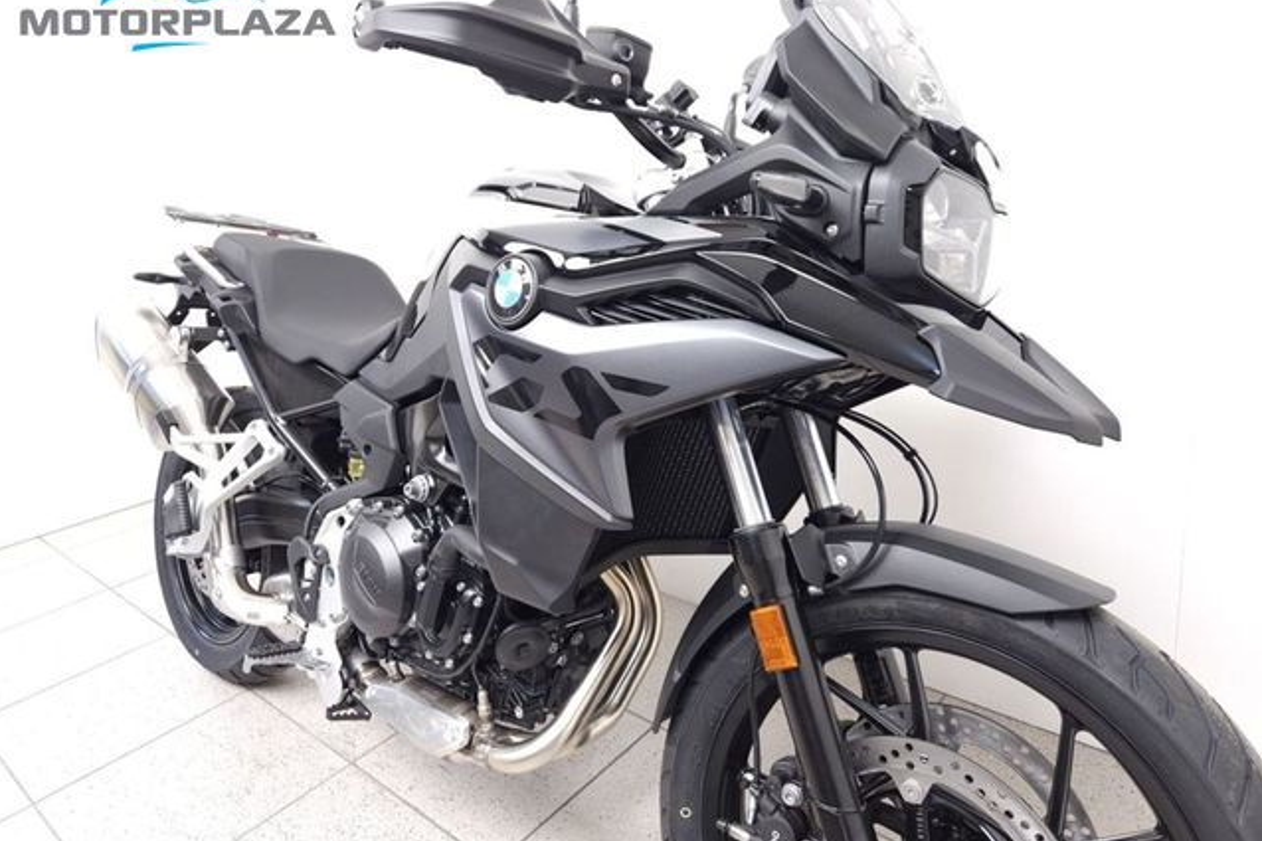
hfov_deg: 73.8
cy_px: 370
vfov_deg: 53.0
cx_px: 631
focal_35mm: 24
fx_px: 841
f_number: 1.8
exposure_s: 1/20
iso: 125
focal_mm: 5.4
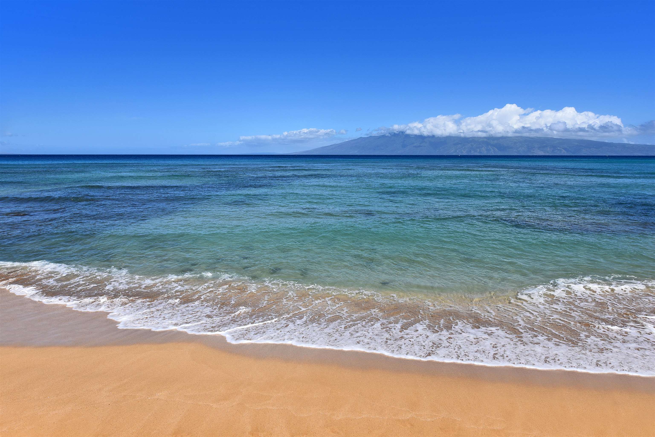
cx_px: 328
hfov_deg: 81.2
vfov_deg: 59.5
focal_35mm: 21
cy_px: 218
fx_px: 382
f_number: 14
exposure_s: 1/200
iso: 100
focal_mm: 21
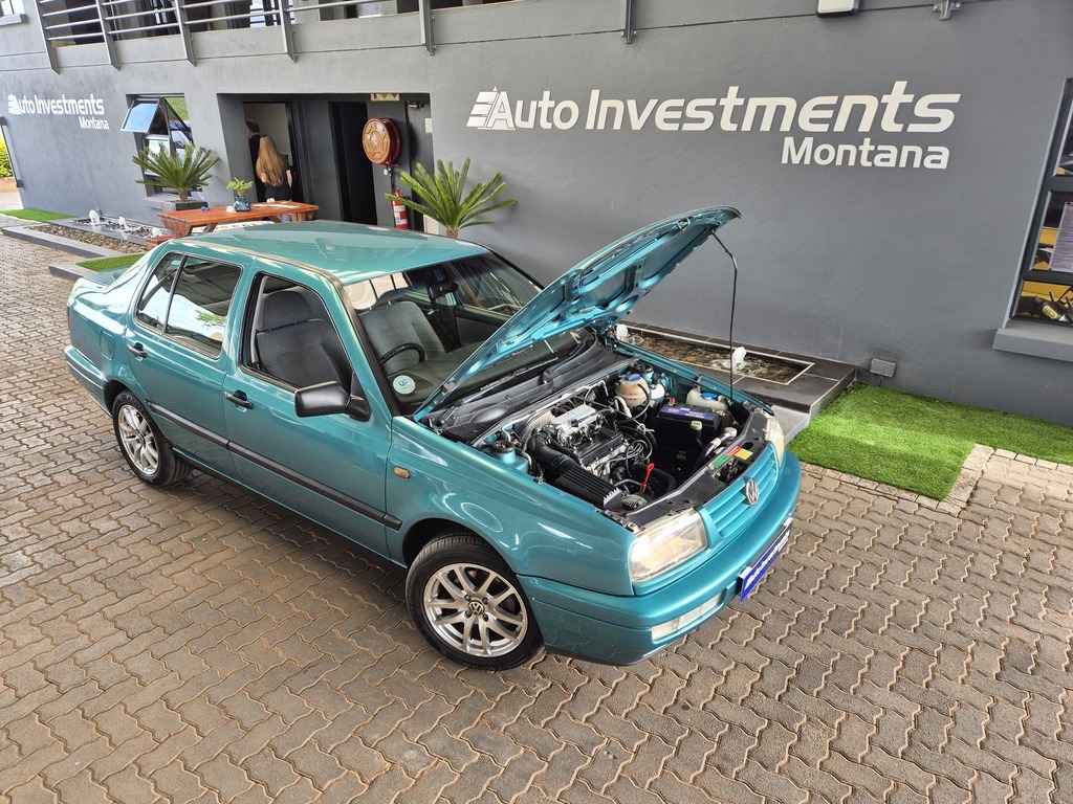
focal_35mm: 23
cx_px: 536
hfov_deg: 73.9
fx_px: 713
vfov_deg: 58.9
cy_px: 402
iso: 64
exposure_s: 1/180
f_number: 1.8
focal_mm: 5.4
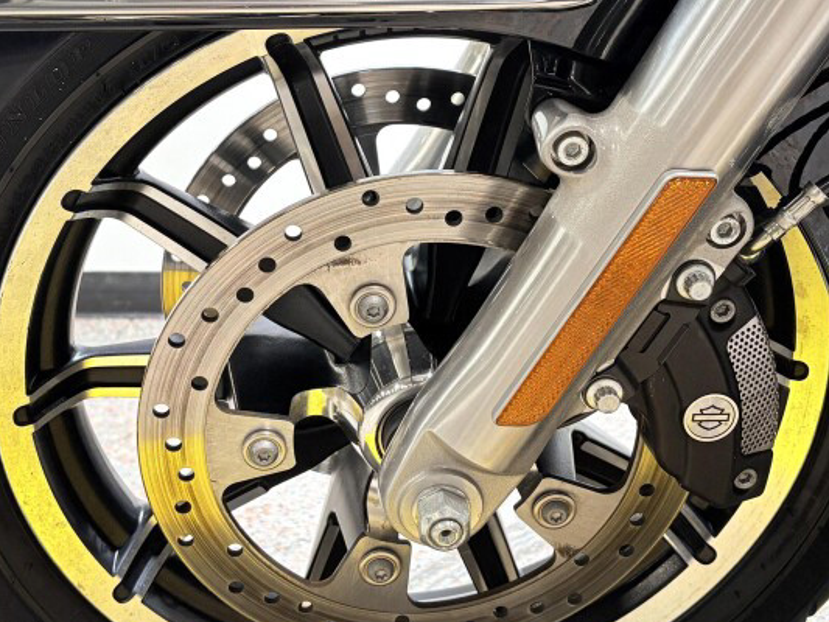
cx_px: 352
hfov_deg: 36.7
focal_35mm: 52
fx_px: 1246
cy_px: 222
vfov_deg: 27.9
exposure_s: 1/120
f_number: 1.6
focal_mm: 5.96
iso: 125
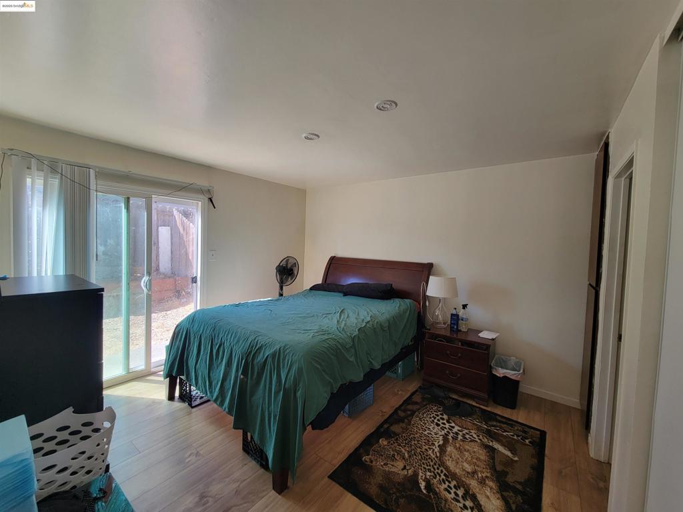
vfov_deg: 89.9
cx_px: 342
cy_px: 256
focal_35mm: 13
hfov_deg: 106.2
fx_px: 256
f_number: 2.2
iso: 50
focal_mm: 2.2
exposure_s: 1/60
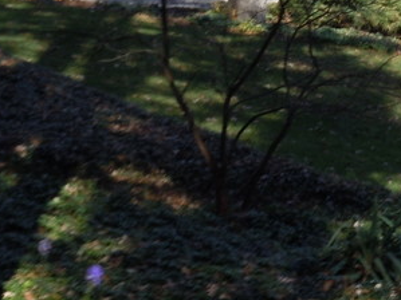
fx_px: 2293
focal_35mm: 198
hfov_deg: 10.0
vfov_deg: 7.4
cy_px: -100
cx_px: 259
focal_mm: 13.2
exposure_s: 1/160
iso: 100
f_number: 5.2
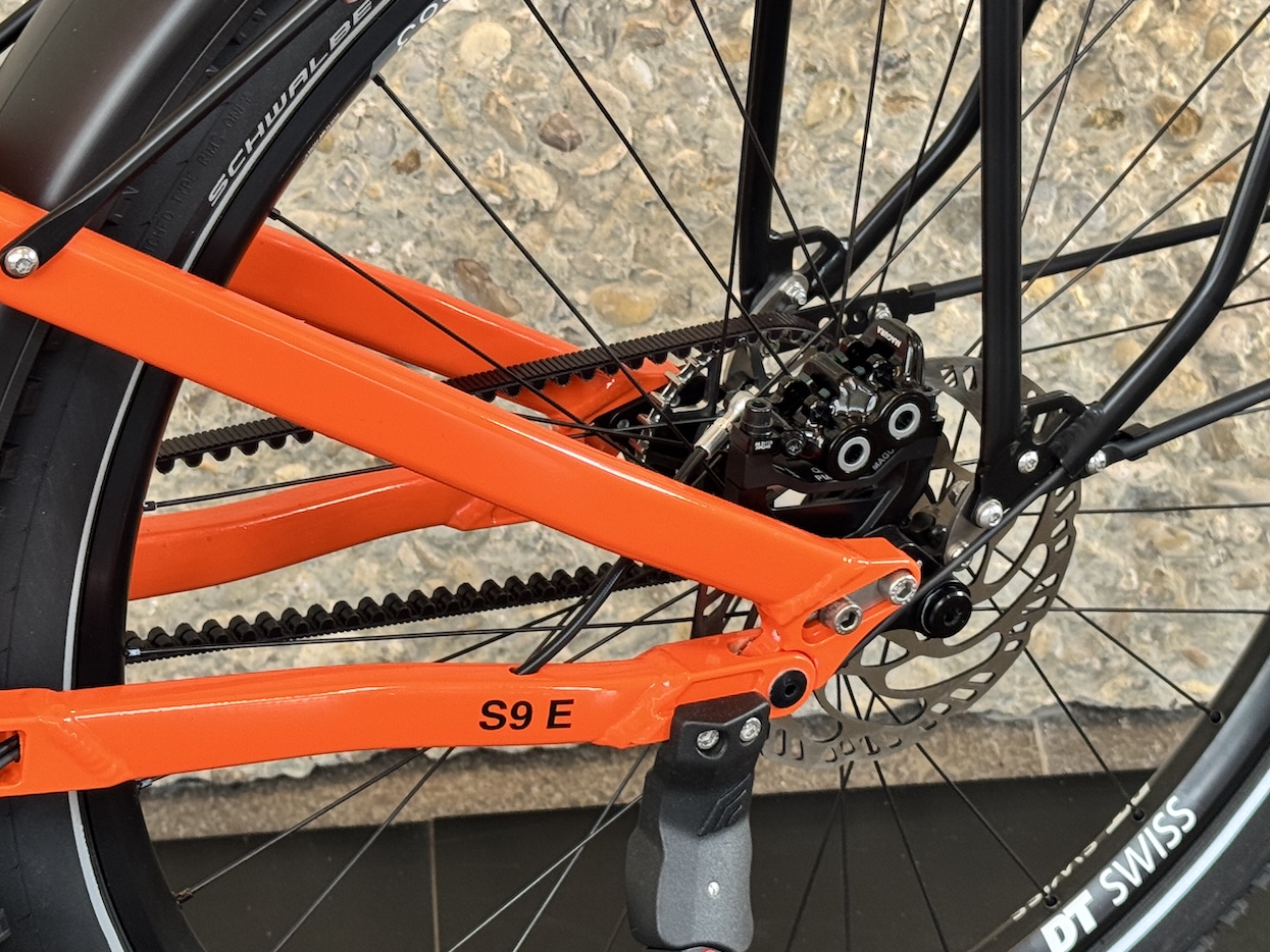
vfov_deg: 19.9
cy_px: 387
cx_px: 590
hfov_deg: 26.3
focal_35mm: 74
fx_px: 2715
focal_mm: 6.76
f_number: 1.78
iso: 100
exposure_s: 1/98
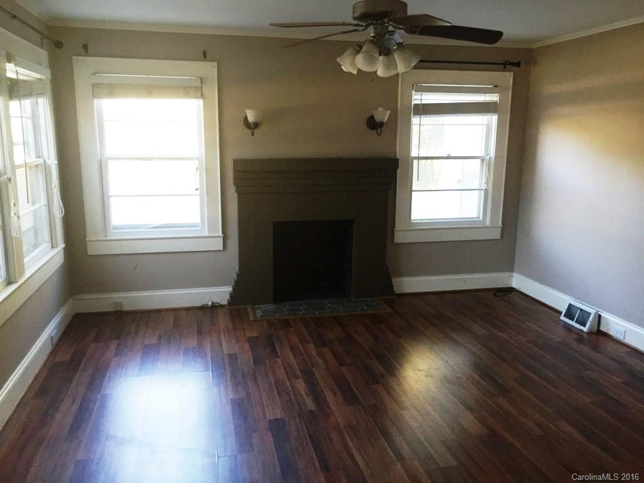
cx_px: 322
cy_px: 242
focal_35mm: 29
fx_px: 540
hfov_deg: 61.7
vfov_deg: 48.2
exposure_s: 1/30
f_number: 2.2
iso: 100
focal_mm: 4.15
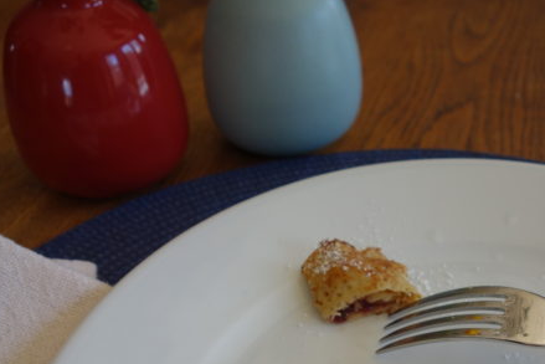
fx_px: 742
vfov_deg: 26.9
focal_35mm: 49
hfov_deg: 39.8
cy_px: 307
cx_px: 366
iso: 125
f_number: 2.8
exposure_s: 1/100
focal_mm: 10.4
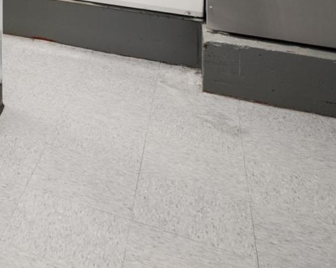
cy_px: -160
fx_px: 576
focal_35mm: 58
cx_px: -190
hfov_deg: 24.1
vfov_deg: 21.1
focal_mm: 15
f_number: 9
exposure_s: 1/15
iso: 640
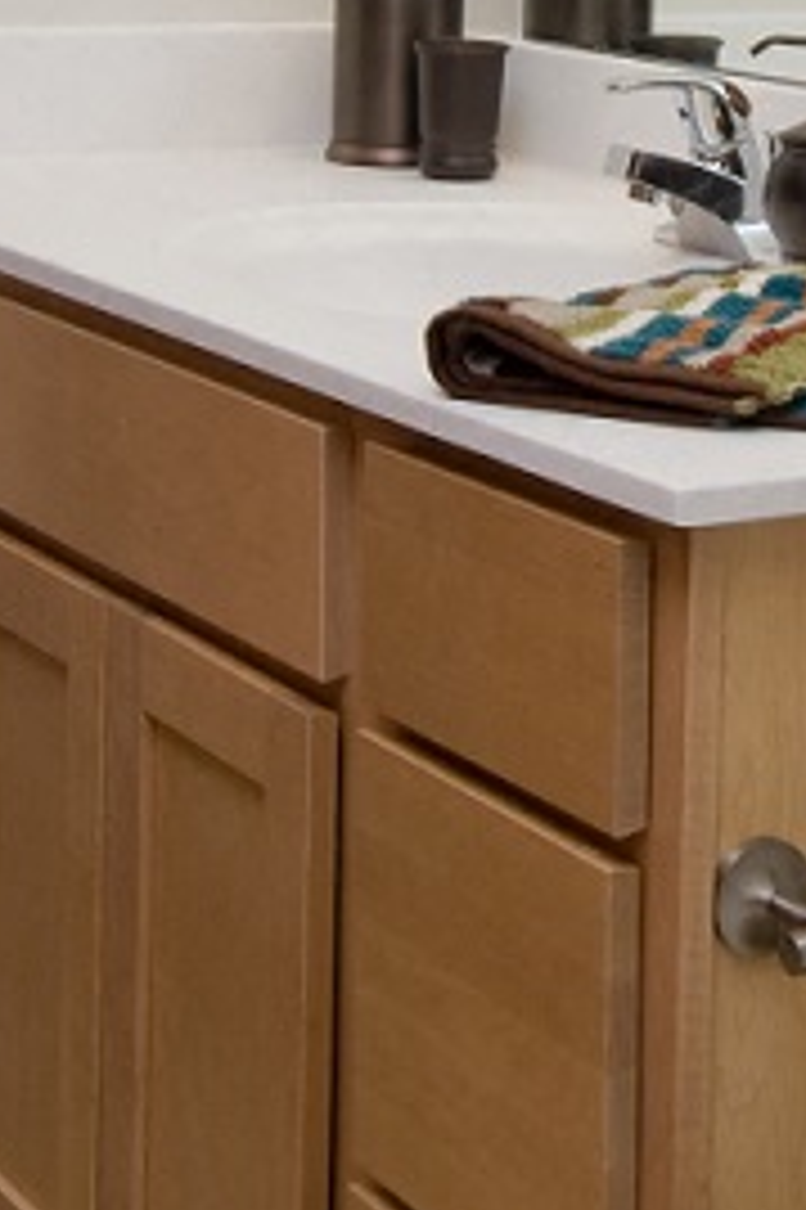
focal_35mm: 94
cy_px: 31
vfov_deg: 21.0
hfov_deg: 14.5
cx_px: 450
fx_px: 3161
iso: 200
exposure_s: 1/50
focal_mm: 14
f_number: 5
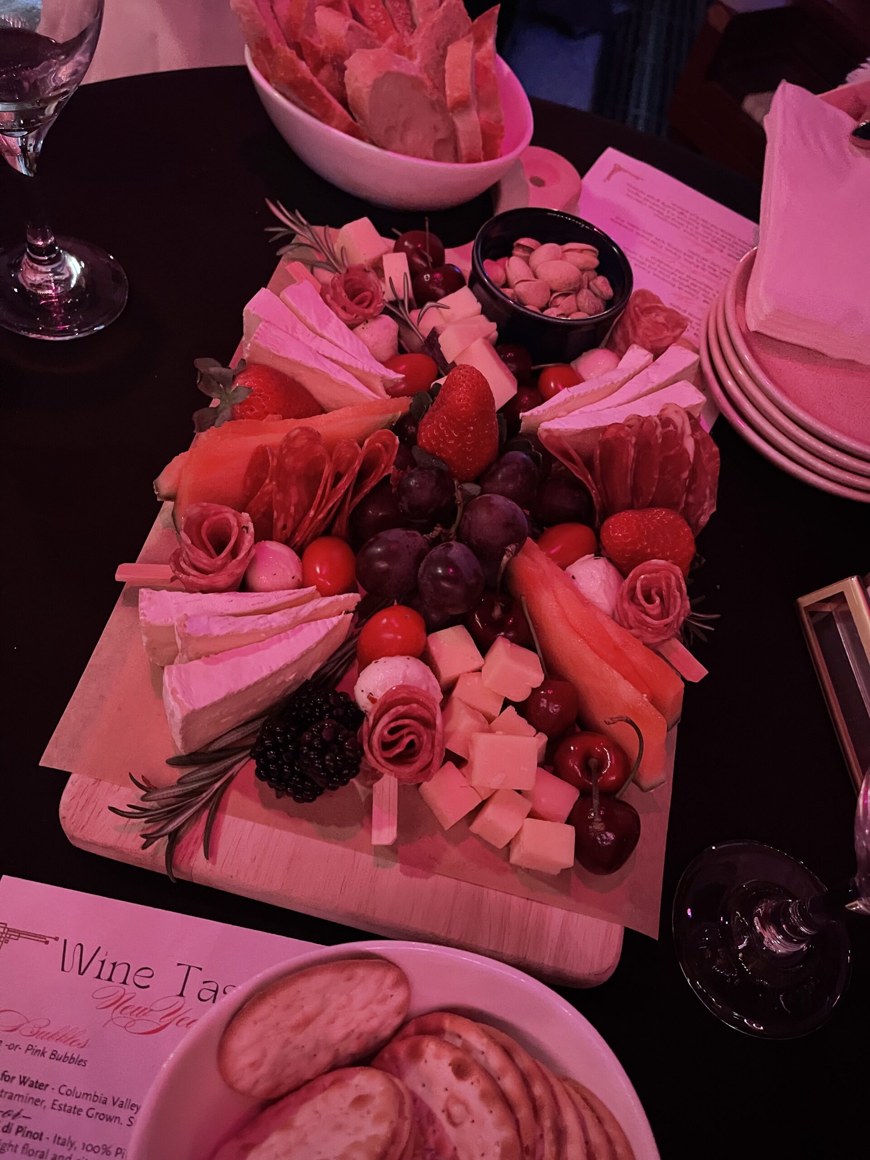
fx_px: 838
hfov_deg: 54.9
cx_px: 435
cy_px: 580
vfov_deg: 69.4
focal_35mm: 25
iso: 1000
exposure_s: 1/29
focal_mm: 5.1
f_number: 1.6
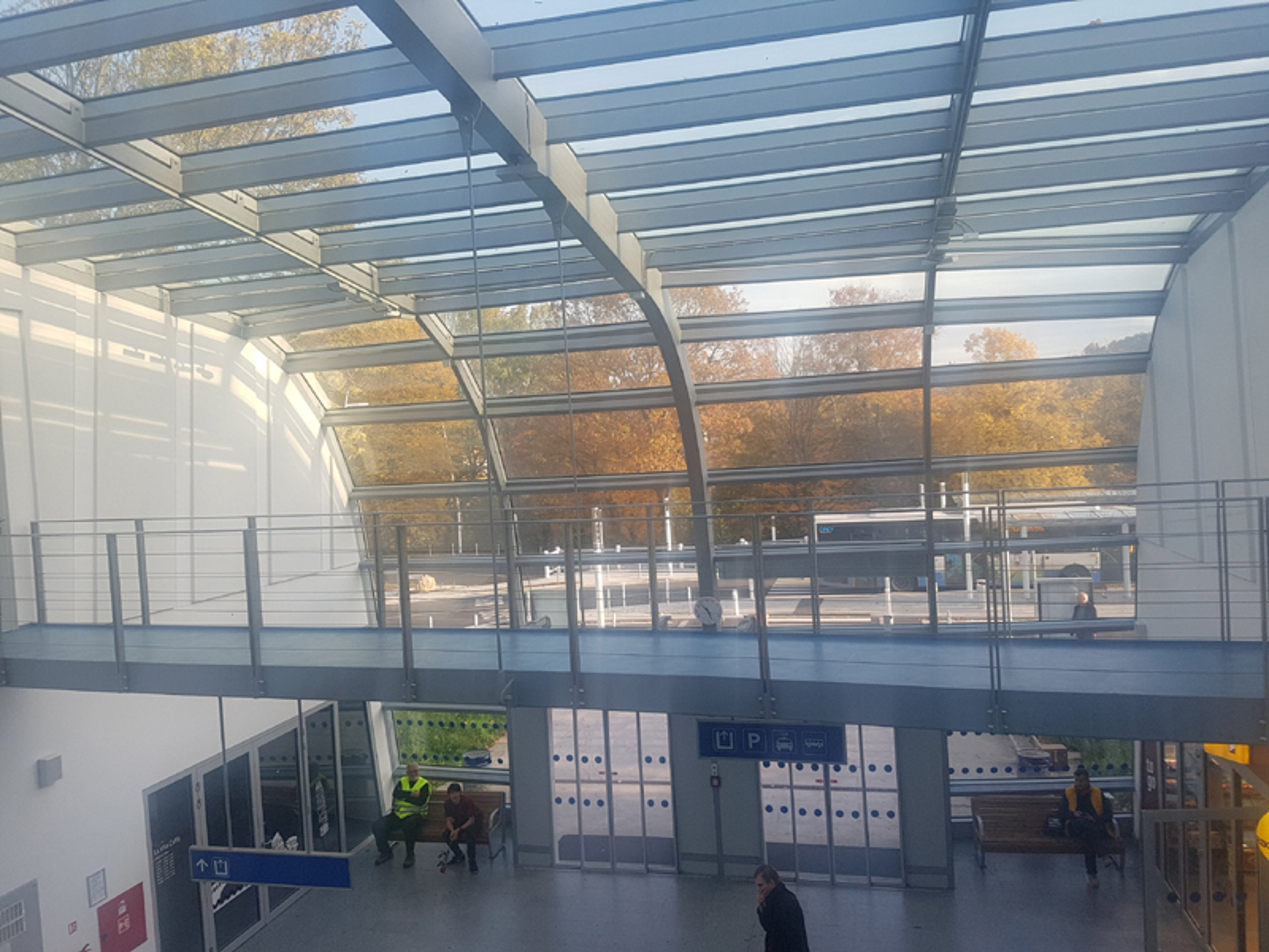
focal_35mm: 26
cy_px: 476
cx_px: 634
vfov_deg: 53.1
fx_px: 953
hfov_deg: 67.3
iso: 50
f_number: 1.7
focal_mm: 4.2
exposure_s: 1/251
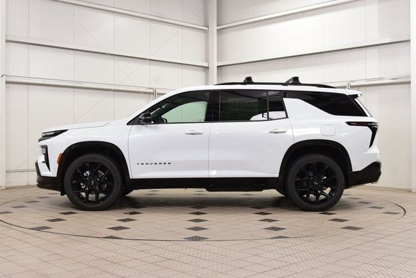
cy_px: 139
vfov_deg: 29.9
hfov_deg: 43.6
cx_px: 208
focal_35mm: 45
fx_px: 520
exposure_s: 1/60
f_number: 8
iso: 1250
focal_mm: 30
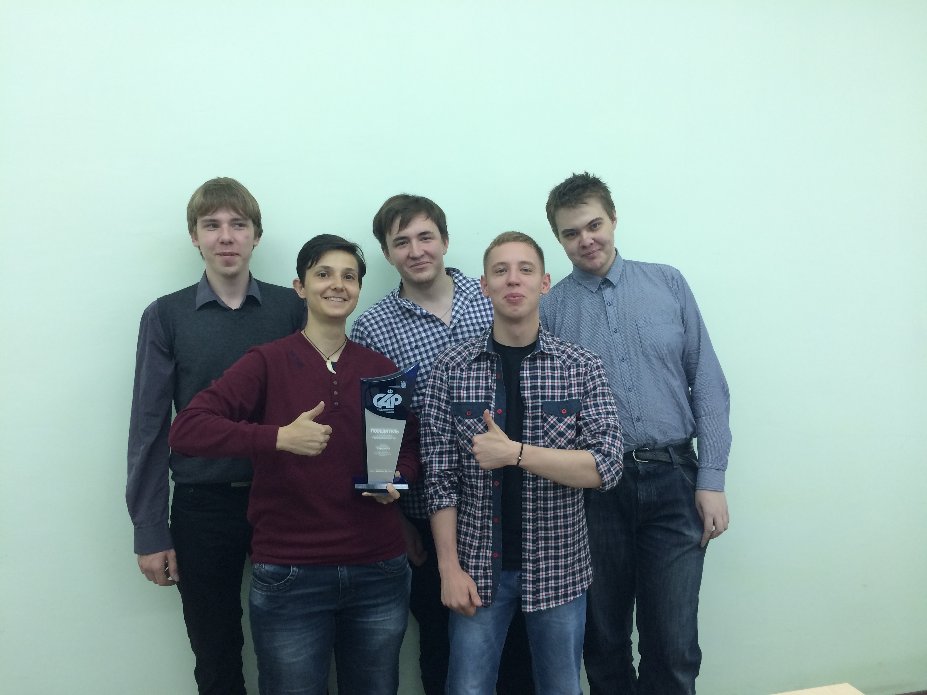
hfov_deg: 61.7
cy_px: 348
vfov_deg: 48.2
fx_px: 777
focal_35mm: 29
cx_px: 464
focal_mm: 4.15
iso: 50
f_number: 2.2
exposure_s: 1/33
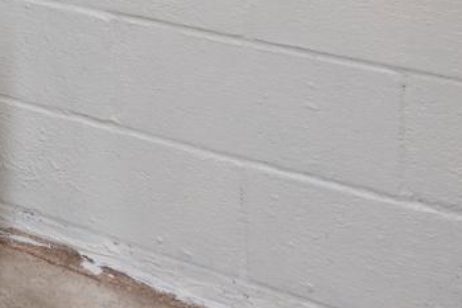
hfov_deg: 16.8
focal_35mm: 82
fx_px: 1052
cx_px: -513
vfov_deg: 13.9
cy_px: -323
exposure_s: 3
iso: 125
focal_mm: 14
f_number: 8
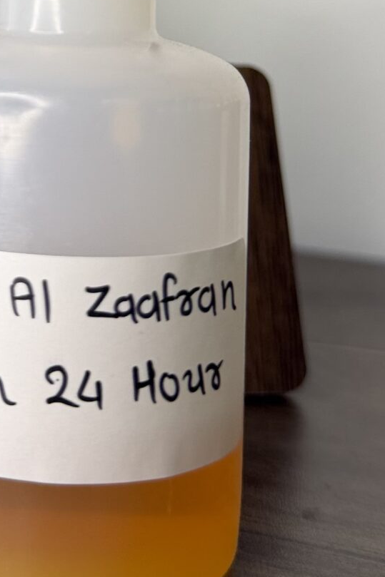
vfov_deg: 24.2
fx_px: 1268
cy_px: -34
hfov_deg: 17.0
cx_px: 37
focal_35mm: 79
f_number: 1.78
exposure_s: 1/121
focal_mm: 6.76
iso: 50
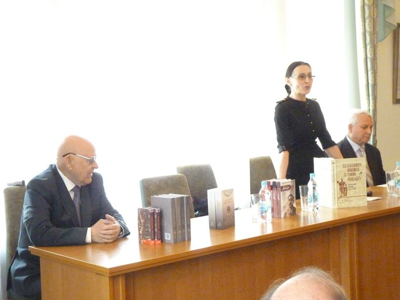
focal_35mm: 64
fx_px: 740
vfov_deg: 22.9
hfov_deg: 30.3
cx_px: 202
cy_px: 151
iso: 1600
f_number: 3.4
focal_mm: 11.1
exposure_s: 1/60
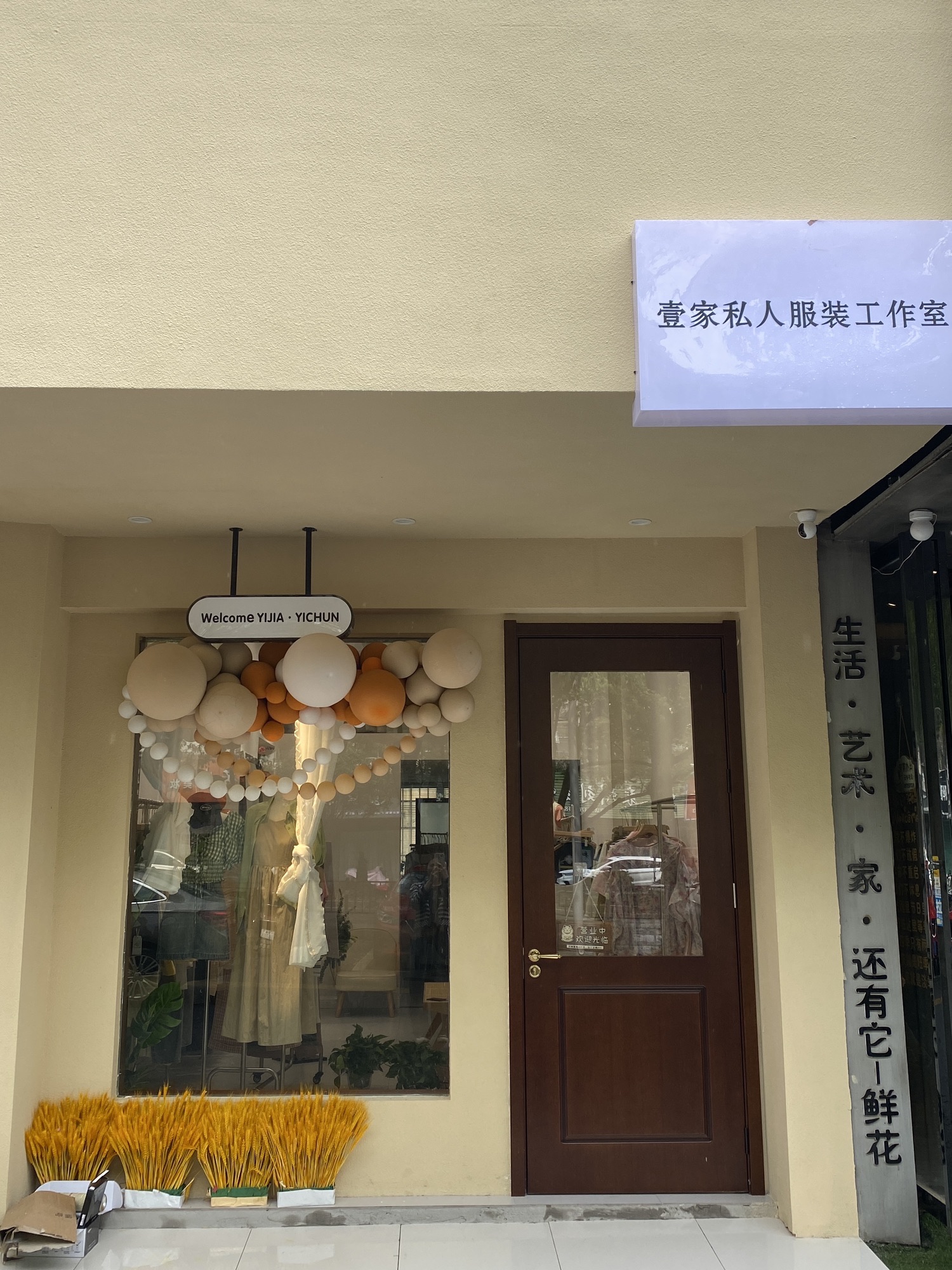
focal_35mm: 26
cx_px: 476
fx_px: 953
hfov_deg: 53.1
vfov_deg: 67.3
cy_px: 635
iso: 32
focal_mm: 4.25
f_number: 1.8
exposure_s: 1/782
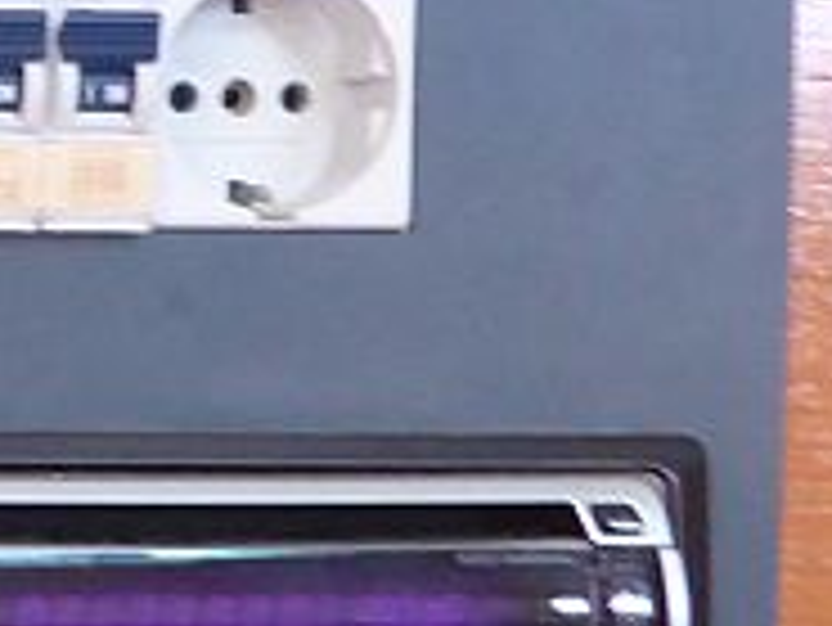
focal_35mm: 108
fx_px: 2597
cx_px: -940
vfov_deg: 13.4
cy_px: 721
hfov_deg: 14.4
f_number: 3.3
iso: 400
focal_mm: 4.3
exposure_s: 1/8
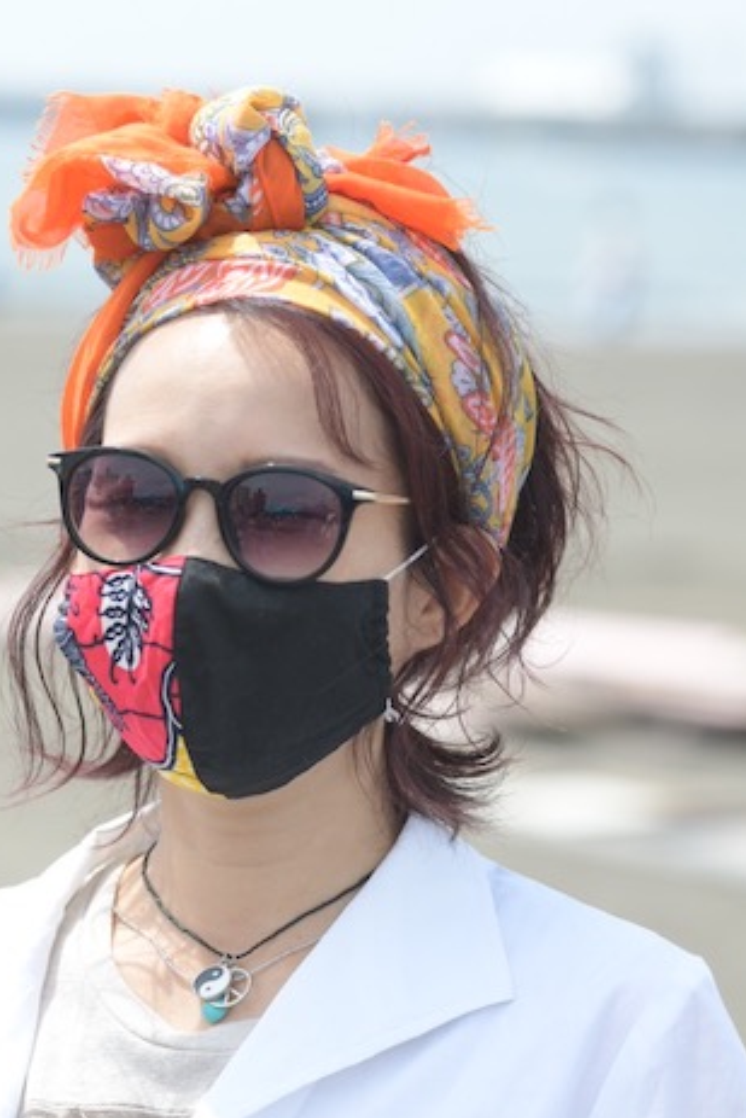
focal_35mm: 145
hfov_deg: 9.5
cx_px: 252
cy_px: 522
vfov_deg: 14.1
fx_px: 4503
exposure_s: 1/1250
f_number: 5.6
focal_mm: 105
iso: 320
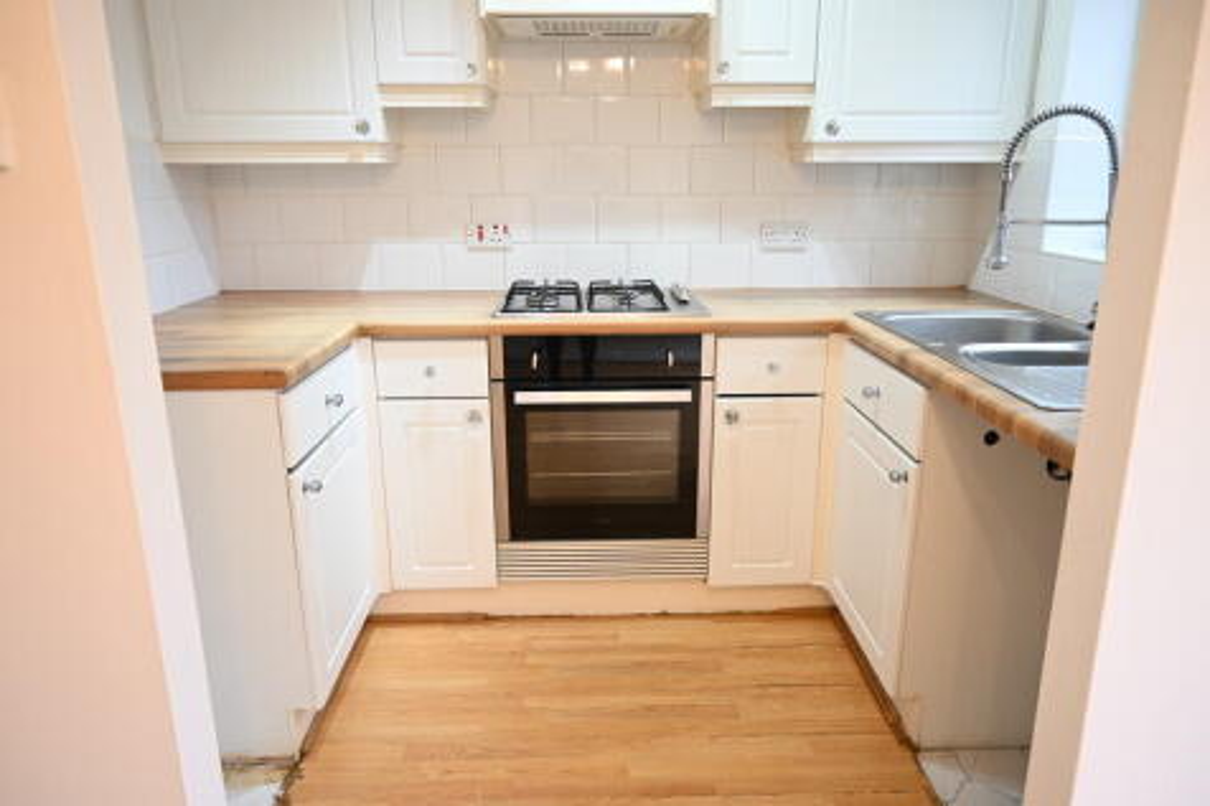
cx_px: 605
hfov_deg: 73.8
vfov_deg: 53.1
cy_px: 403
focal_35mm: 24
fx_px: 806
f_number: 3.5
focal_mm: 16
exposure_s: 1/25
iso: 280
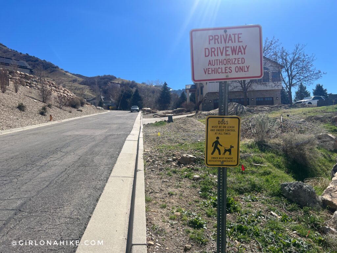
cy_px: 126
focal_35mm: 26
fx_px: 253
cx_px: 168
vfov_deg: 53.1
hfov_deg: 67.3
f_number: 1.5
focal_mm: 5.7
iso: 50
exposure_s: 1/4831
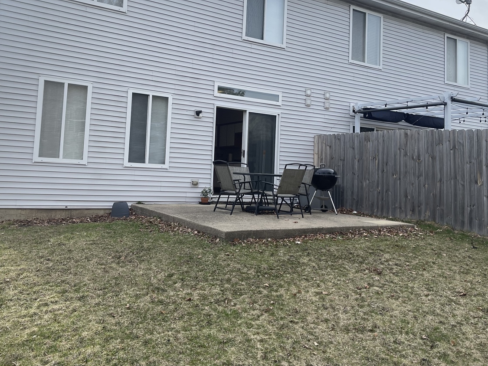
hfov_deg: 56.7
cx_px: 223
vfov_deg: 43.7
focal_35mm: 32
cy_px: 132
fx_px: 451
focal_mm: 5.1
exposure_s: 1/887
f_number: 1.6
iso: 32
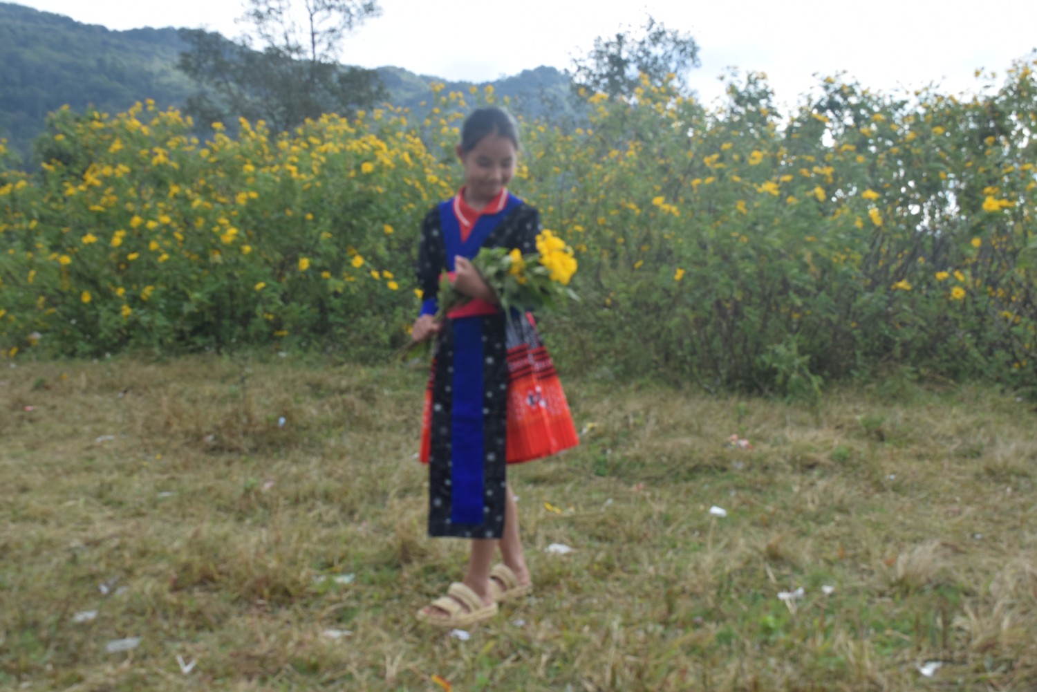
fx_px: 1080
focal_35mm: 38
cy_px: 346
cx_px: 518
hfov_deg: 51.3
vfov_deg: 35.5
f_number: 8
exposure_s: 1/320
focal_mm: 25
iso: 200
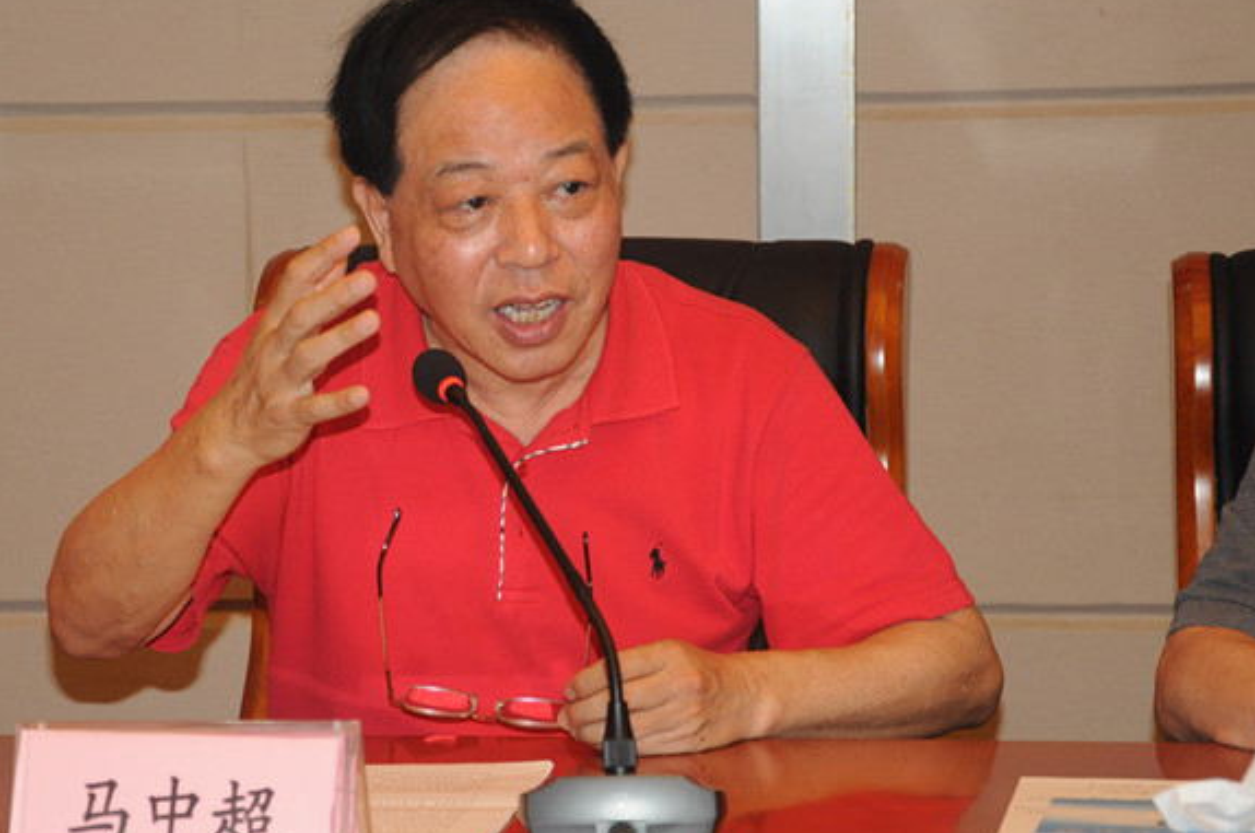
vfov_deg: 9.9
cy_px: 447
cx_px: 505
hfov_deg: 14.9
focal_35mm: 138
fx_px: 4804
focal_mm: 66
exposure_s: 1/60
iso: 800
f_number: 5.3
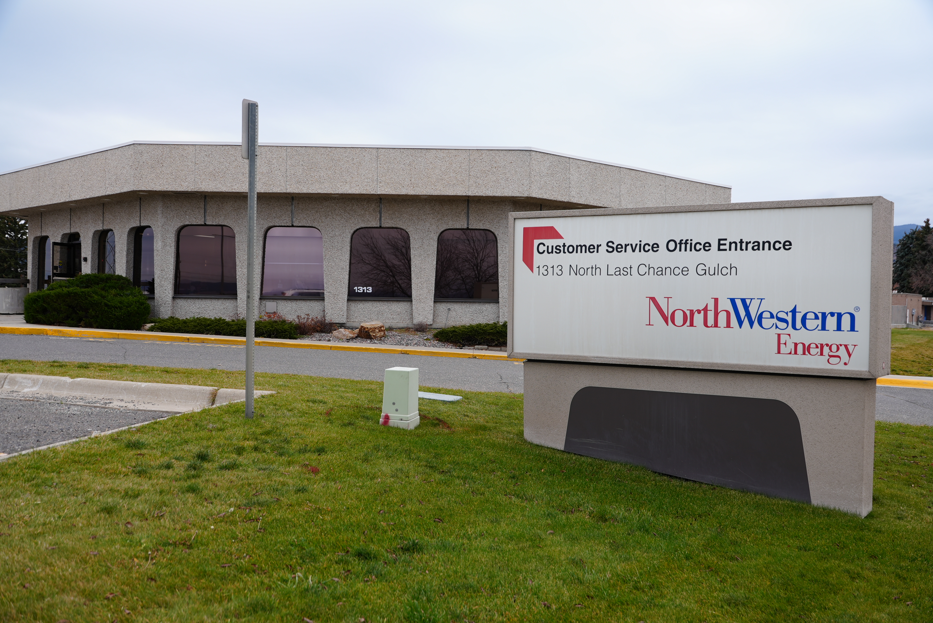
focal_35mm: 35
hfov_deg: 54.4
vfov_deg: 37.9
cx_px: 466
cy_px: 312
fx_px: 908
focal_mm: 35
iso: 80
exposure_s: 1/125
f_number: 5
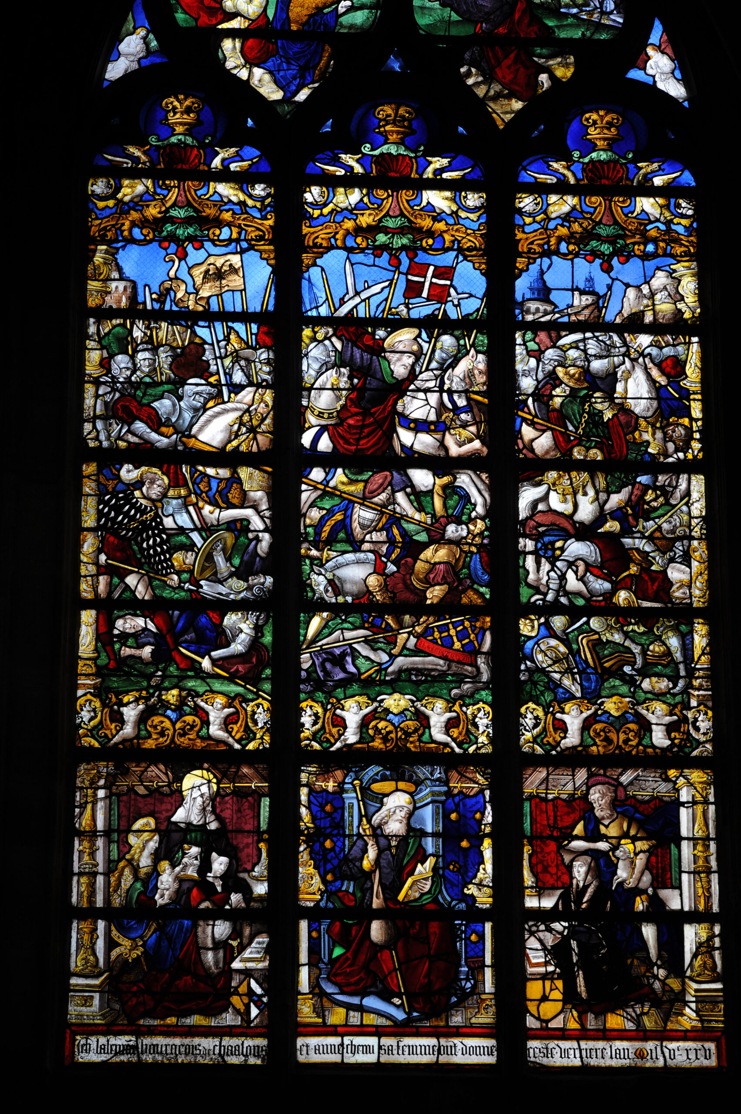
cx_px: 370
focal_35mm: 112
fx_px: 3463
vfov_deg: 18.3
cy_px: 557
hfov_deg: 12.2
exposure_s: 1/13
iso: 200
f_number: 8
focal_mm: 112
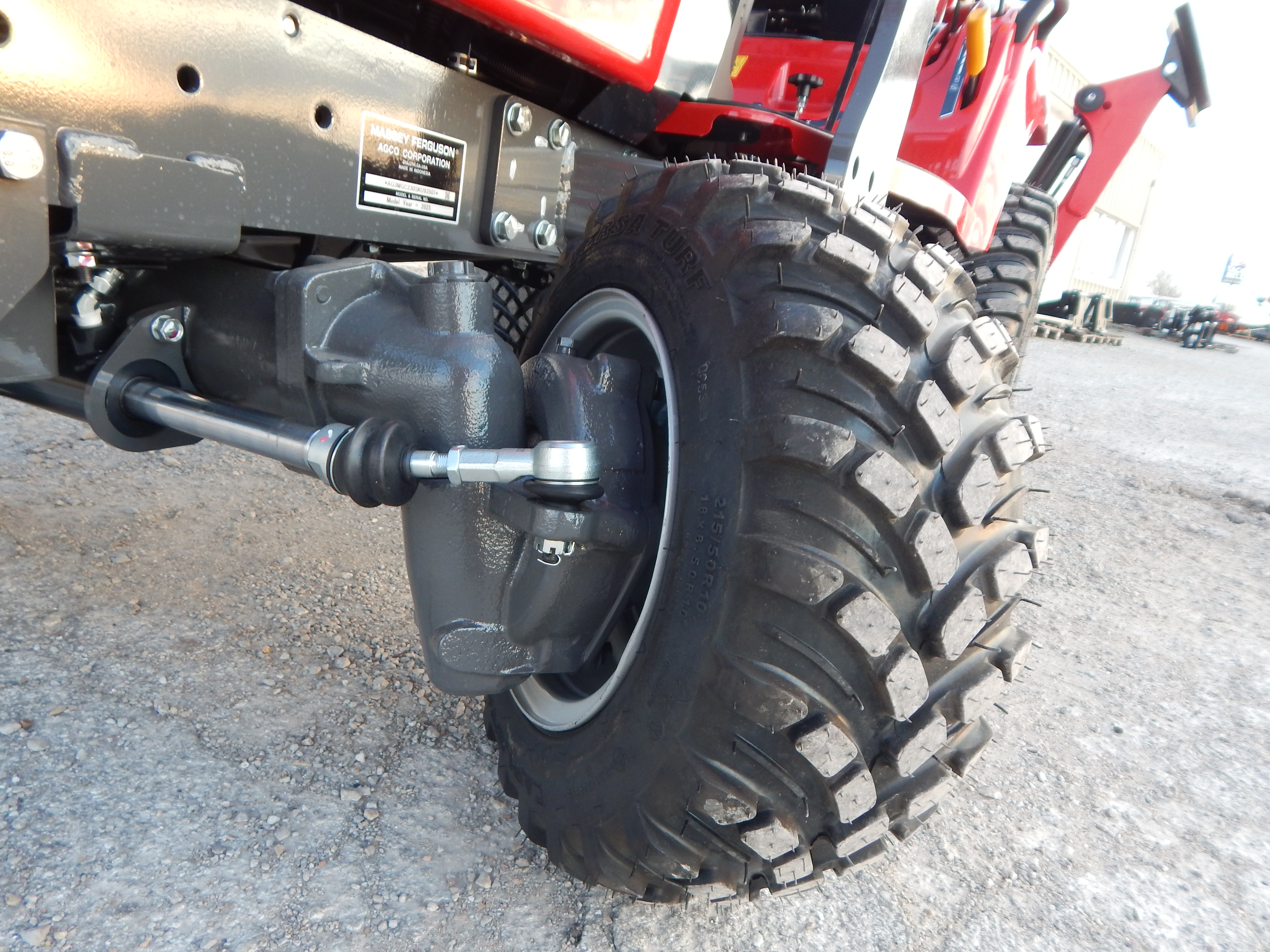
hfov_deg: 76.4
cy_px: 476
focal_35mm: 22
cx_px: 635
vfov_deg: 61.1
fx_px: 807
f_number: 3
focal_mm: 4
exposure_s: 1/40
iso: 125
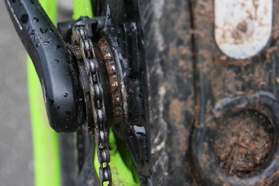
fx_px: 535
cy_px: 93
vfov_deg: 19.7
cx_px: 140
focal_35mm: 69
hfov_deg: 29.2
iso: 400
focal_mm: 45
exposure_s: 1/100
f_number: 5.6
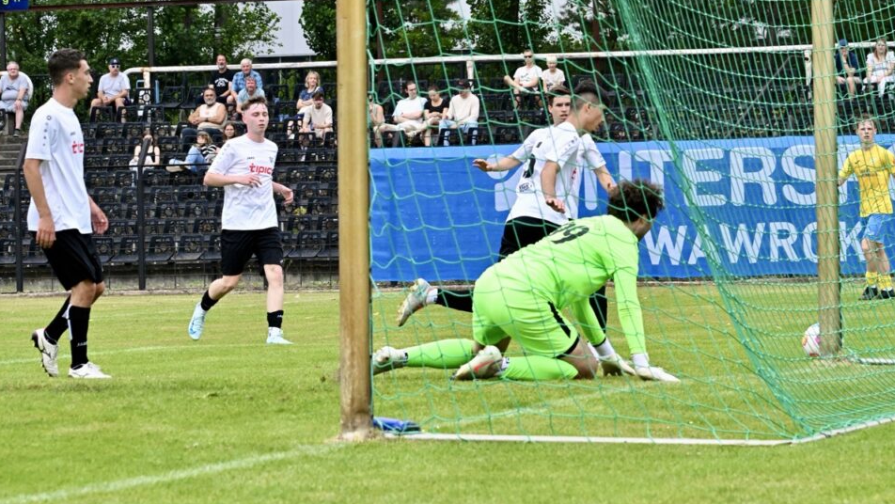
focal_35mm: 152
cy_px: 194
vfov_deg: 8.0
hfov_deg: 14.1
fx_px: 3608
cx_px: 463
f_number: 9
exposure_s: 1/1600
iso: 2500
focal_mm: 135
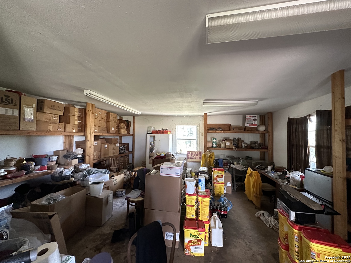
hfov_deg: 102.1
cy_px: 132
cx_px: 176
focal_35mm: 14
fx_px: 142
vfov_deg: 85.7
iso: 640
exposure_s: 1/60
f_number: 2.2
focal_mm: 2.22
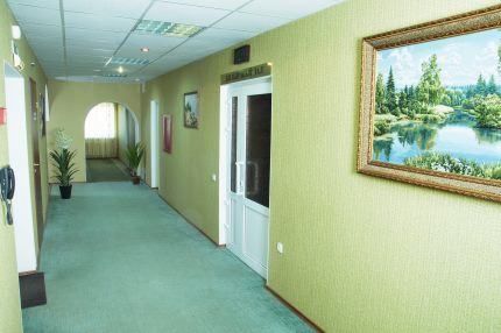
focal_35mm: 27
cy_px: 166
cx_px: 250
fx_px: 375
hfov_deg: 67.4
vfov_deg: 47.9
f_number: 11
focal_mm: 18
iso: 200
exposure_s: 1/13
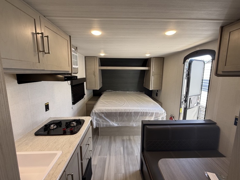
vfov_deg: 81.7
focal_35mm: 15
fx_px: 104
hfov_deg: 98.2
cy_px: 88
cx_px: 121
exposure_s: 1/99
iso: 160
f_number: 2.2
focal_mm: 2.22
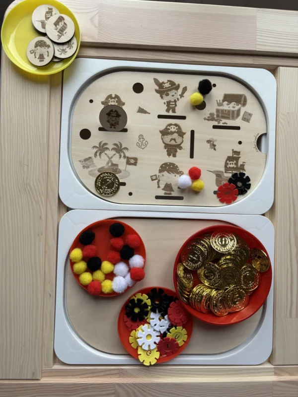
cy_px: 198
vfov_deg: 67.3
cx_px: 149
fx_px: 298
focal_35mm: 26
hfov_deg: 53.1
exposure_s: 1/60
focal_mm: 5.96
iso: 200
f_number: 1.6
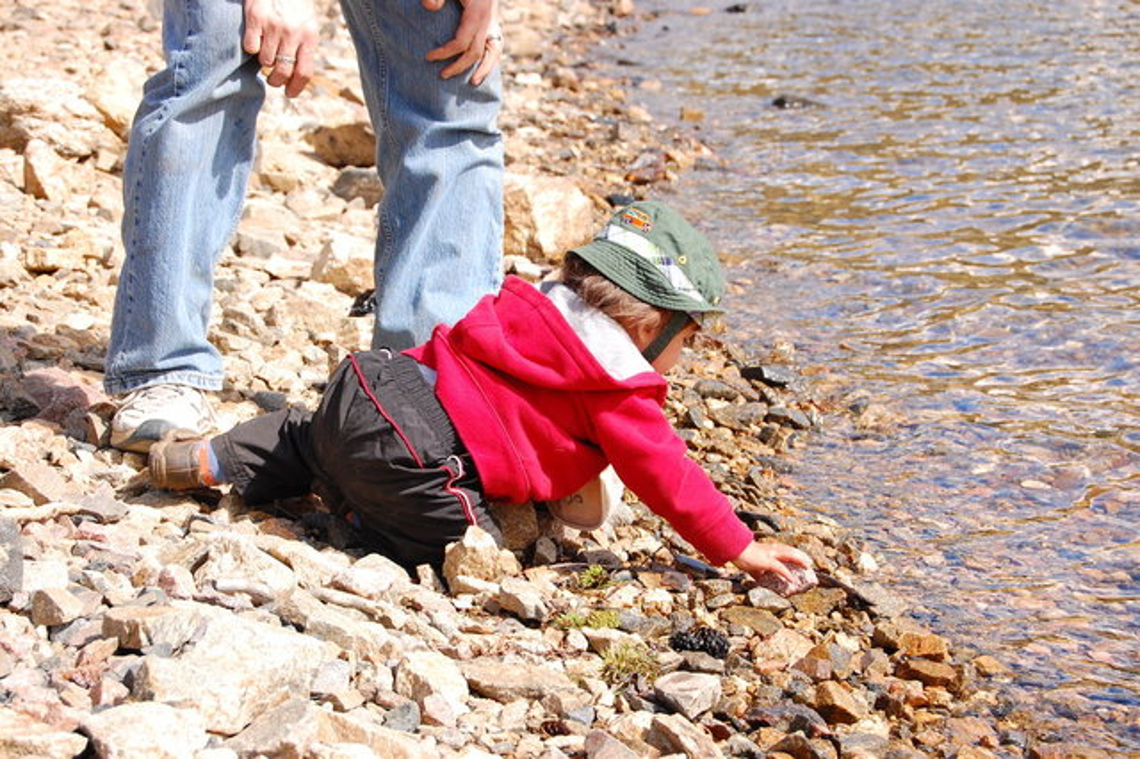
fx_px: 2611
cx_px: 570
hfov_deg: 24.6
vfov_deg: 16.5
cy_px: 380
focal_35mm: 82
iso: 400
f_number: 10
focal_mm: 55
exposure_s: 1/400
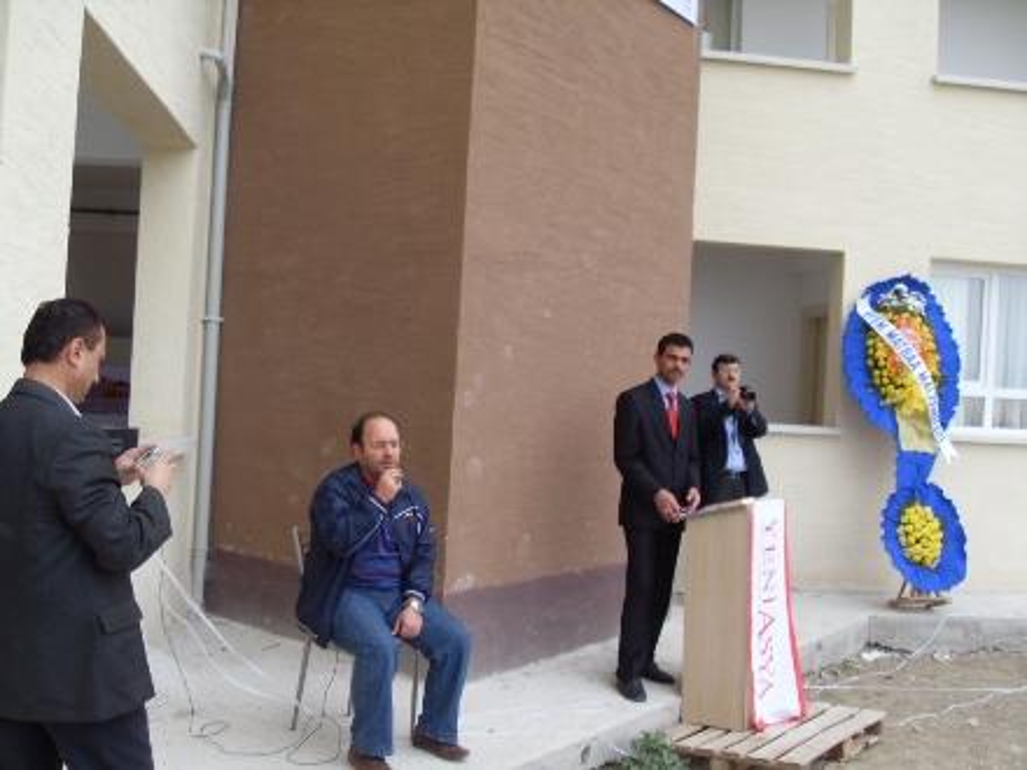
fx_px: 1098
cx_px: 514
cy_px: 385
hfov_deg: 50.1
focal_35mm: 37
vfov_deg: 38.7
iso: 80
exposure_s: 1/60
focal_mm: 6.3
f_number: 7
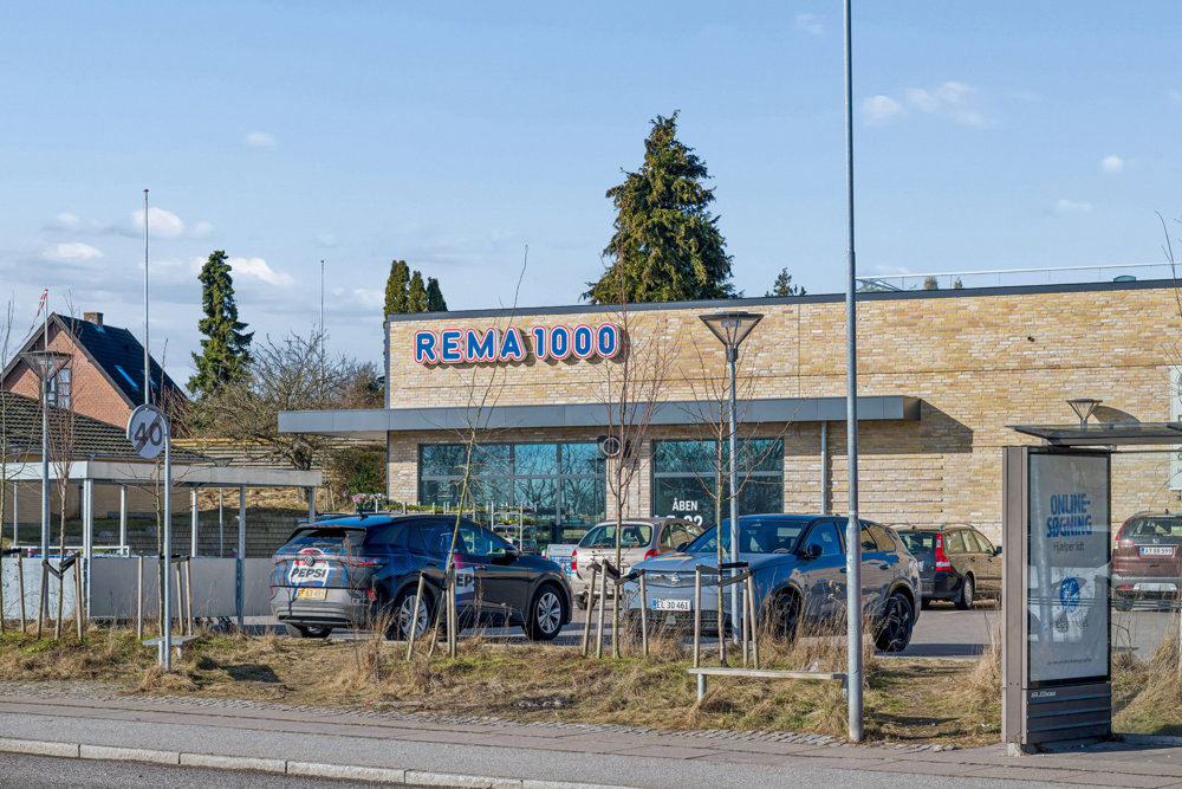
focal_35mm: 73
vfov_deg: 18.7
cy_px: 394
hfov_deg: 27.7
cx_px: 591
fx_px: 2397
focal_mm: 73
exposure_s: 1/320
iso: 80
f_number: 7.1
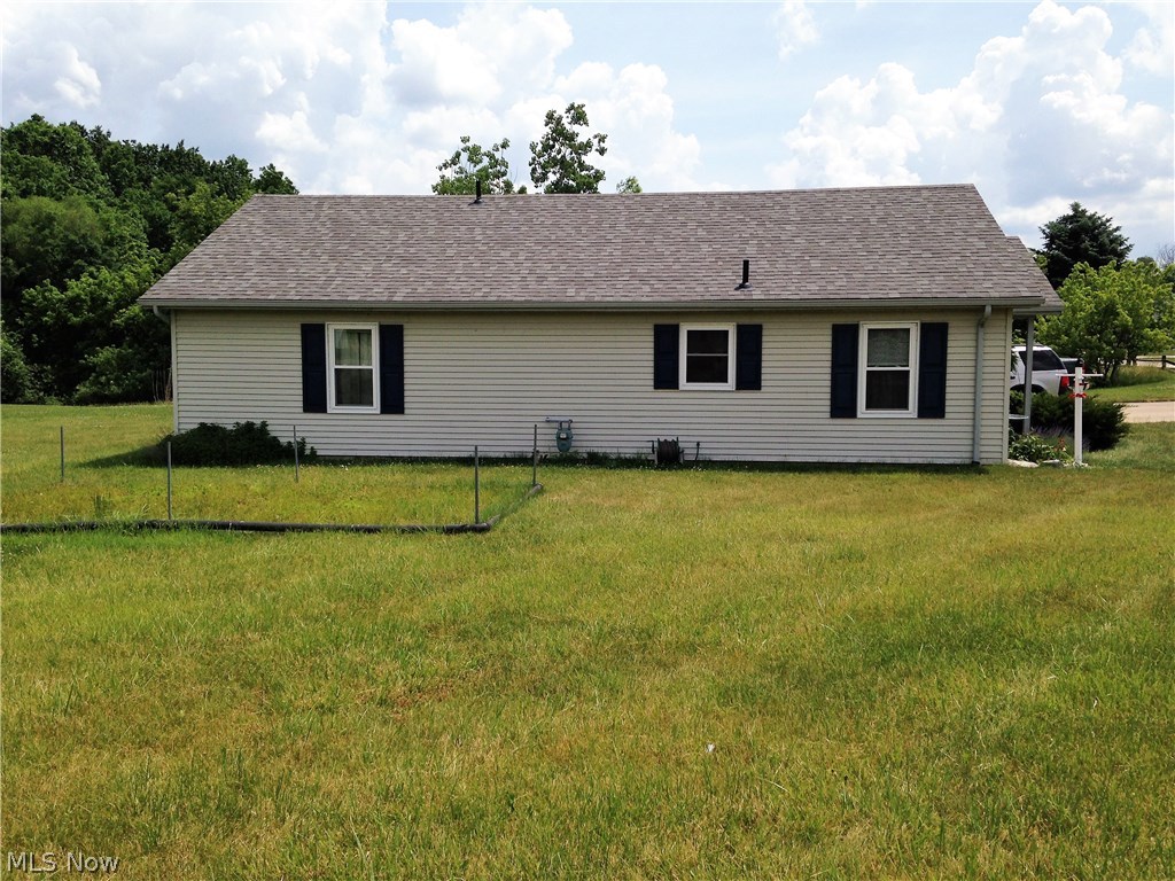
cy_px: 440
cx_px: 588
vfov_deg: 42.9
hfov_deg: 55.4
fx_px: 1120
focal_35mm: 33
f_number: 2.4
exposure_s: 1/2169
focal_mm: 4.12
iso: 50
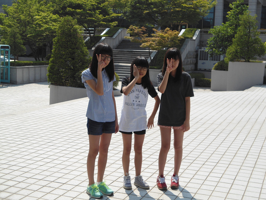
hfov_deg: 36.2
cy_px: 100
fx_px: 407
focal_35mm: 53
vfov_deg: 27.5
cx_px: 133
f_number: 3.9
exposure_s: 1/800
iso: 80
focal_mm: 9.5
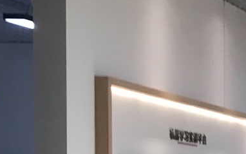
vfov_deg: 6.9
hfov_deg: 9.4
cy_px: 248
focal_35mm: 188
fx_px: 1261
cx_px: 669
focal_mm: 3.99
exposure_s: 1/50
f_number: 1.8
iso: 20
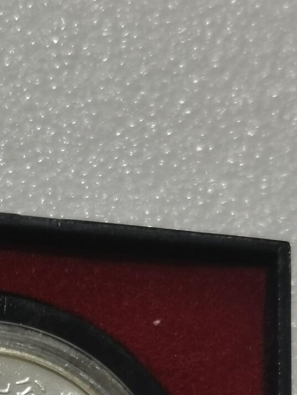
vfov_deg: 12.5
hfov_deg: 9.5
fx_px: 1761
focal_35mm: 154
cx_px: -48
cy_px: 475
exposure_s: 1/100
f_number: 1.8
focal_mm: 5.58
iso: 50
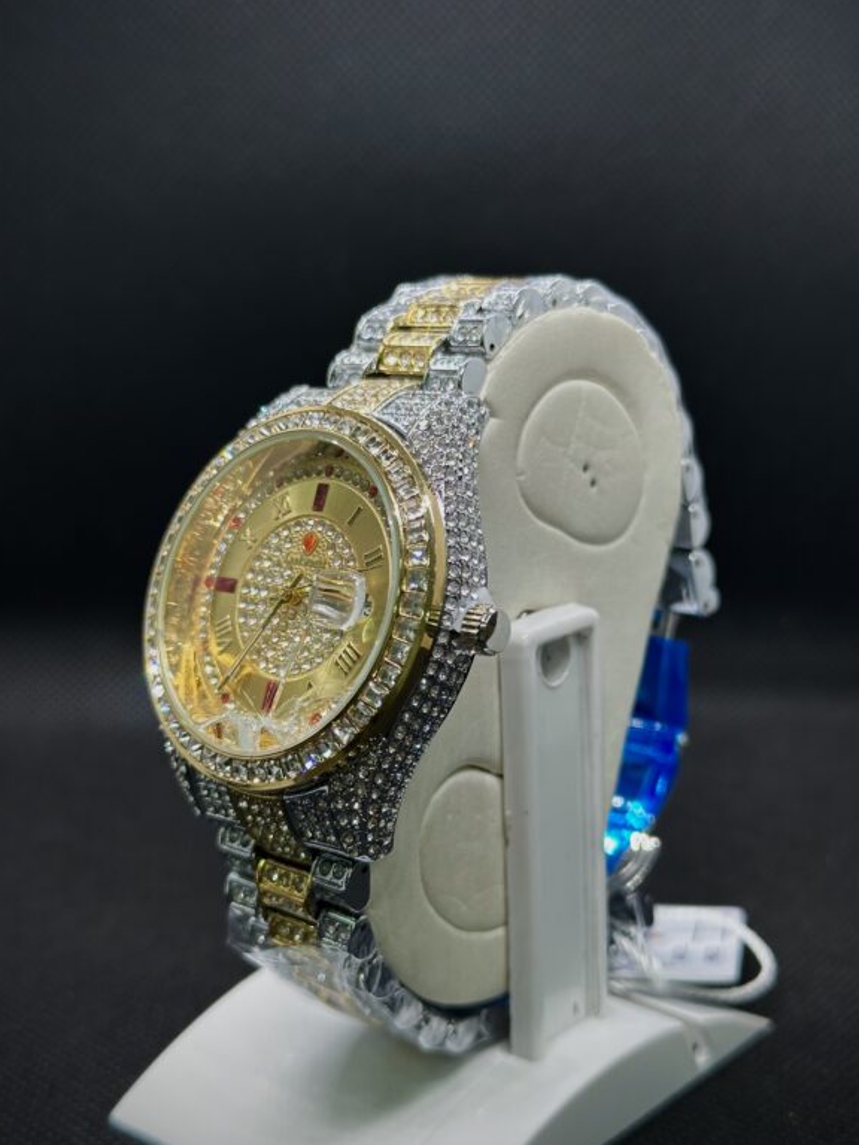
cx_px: 438
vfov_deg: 38.2
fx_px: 1654
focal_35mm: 50
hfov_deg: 29.1
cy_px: 589
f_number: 1.78
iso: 50
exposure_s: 1/100
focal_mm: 6.86
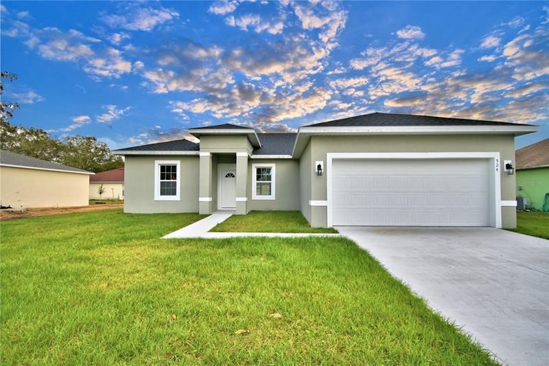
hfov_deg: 93.3
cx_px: 274
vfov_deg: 70.4
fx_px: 259
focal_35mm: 17
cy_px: 183
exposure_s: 1/800
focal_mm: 11.5
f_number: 4.8
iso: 100
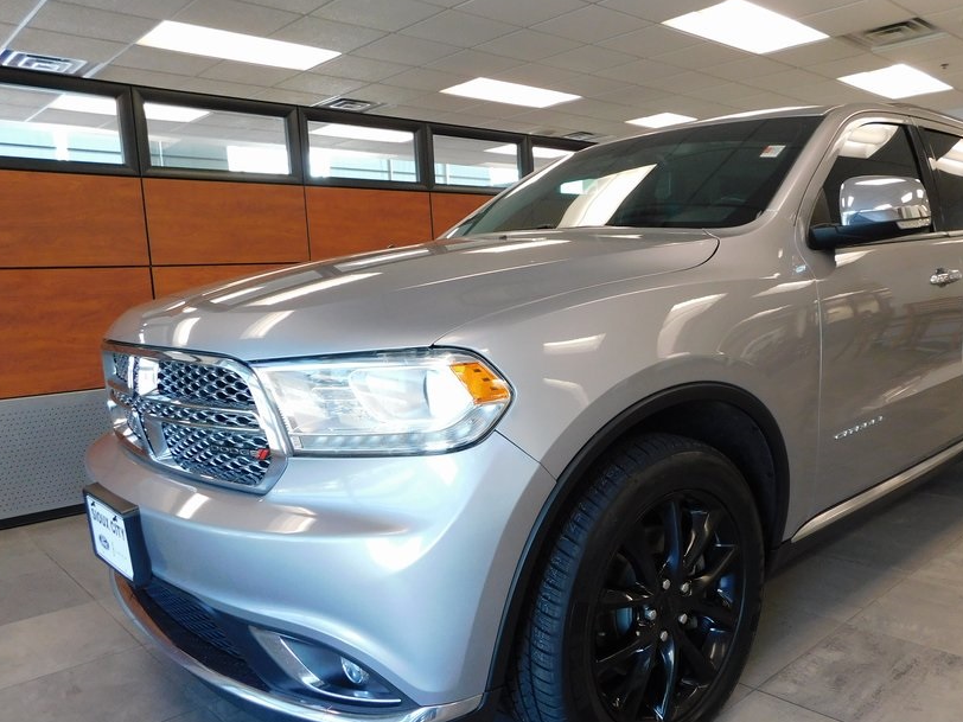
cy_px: 408
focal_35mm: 29
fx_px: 807
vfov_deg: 48.1
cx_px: 569
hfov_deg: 61.2
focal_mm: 4
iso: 220
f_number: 3
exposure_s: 1/30
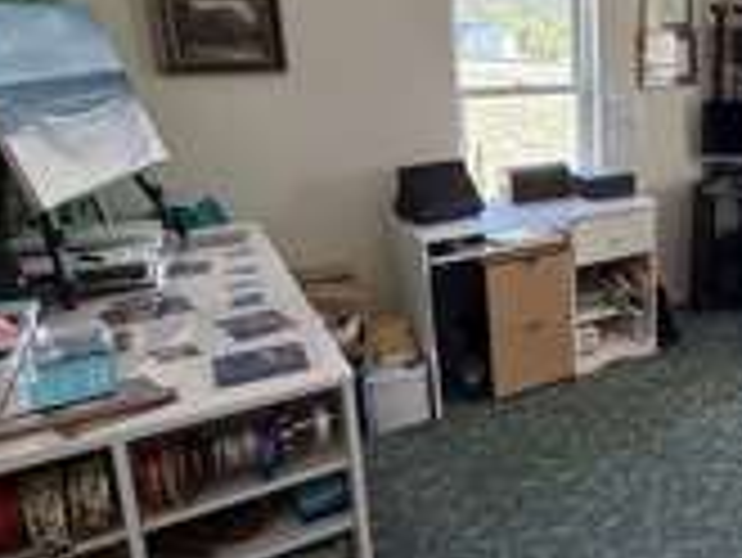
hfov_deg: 47.1
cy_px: 194
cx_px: 702
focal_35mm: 34
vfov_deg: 41.4
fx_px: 729
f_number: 2.2
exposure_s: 1/120
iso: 250
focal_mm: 2.22
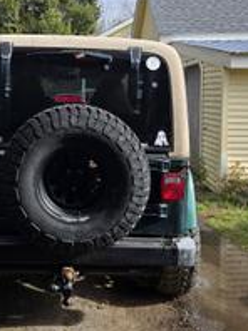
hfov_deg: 32.5
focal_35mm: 44
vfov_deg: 42.6
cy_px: 120
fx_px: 421
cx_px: 77
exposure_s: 1/2921
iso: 64
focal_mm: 5.4
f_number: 1.8
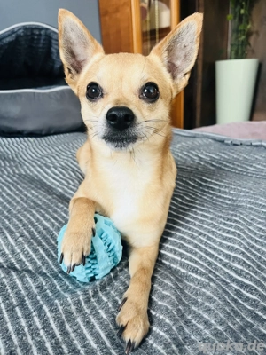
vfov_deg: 67.3
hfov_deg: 53.1
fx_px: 266
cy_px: 178
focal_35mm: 26
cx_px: 133
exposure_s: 1/50
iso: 160
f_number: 1.6
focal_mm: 5.1
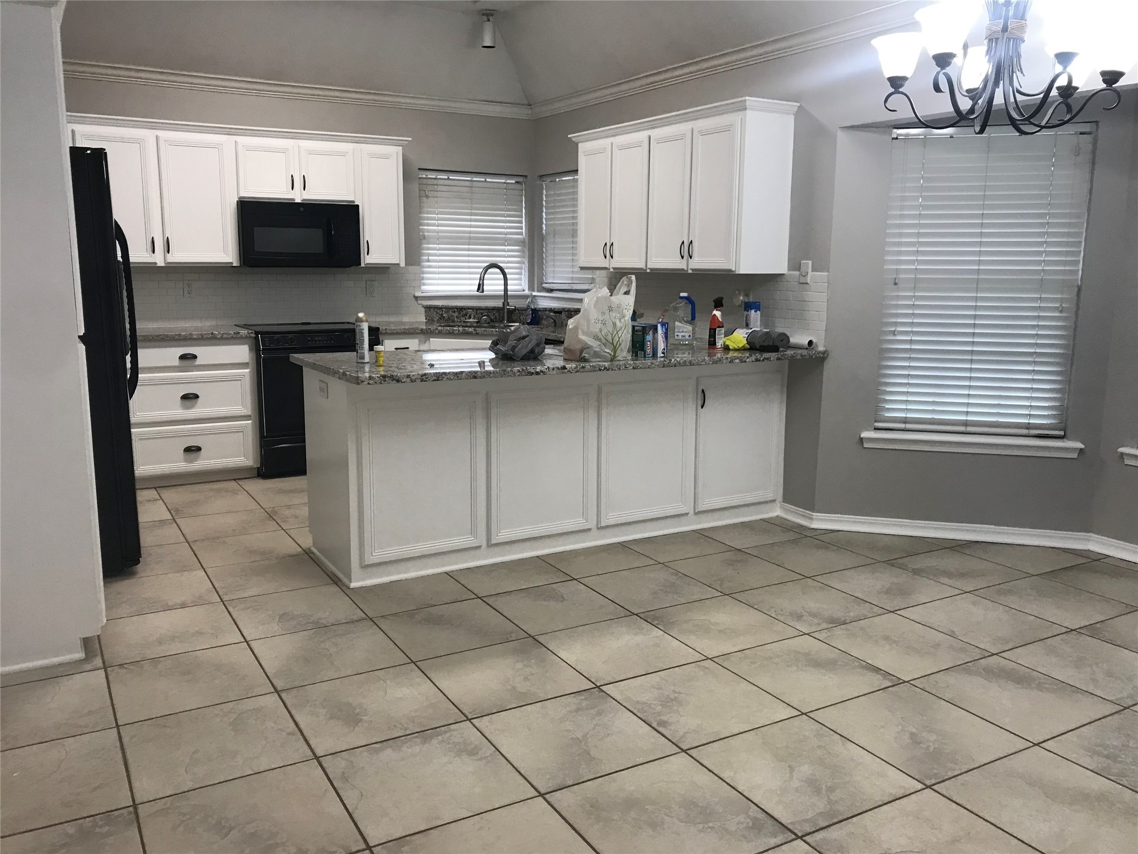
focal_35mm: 28
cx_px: 569
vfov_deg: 49.7
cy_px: 427
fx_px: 920
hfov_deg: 63.4
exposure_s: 1/30
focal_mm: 3.99
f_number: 1.8
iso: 32
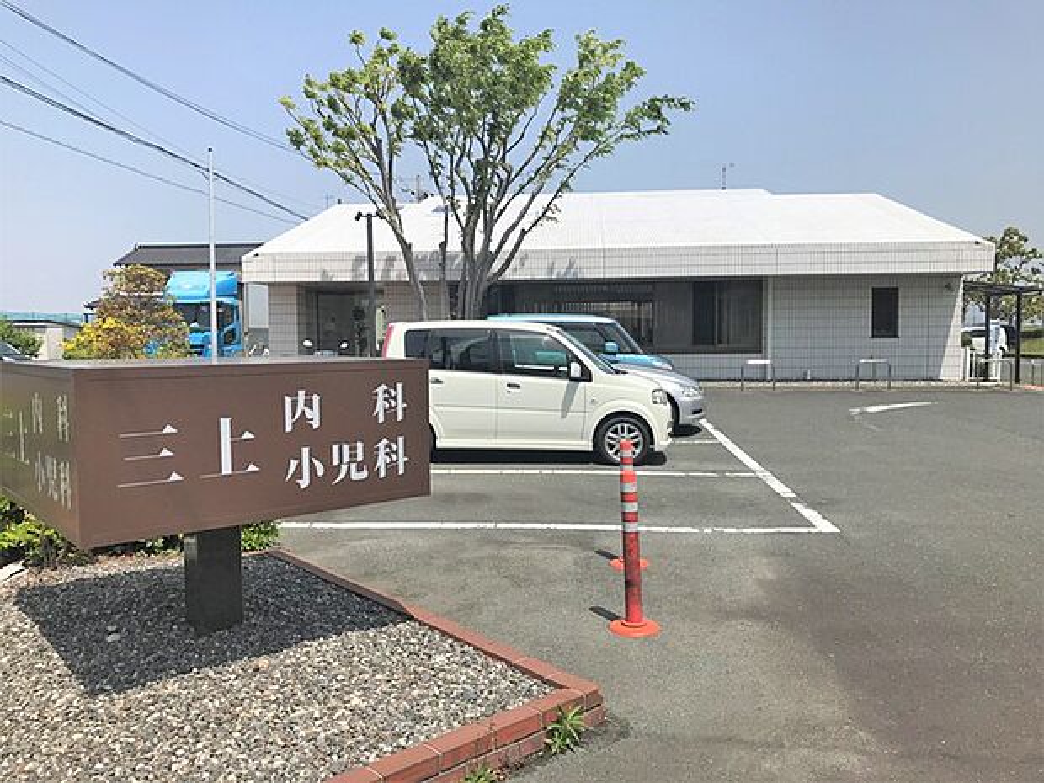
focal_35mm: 28
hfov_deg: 63.4
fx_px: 844
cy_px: 392
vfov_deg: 49.7
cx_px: 522
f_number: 1.8
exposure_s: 1/3690
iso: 20
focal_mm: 3.99
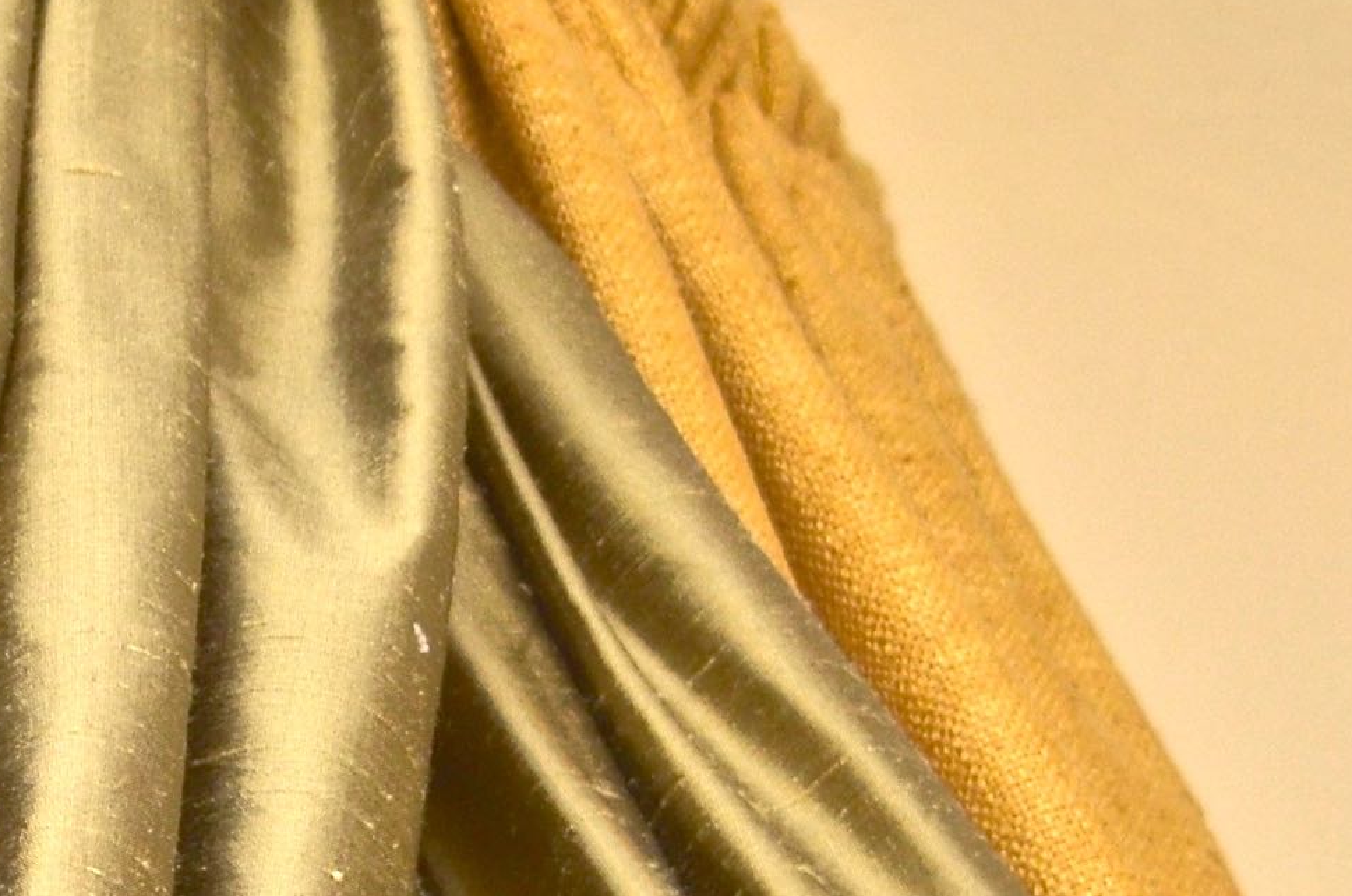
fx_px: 20015
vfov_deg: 2.6
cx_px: 71
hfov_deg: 3.9
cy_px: 1167
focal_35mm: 534
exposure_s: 1/200
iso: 160
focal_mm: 70
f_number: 6.3
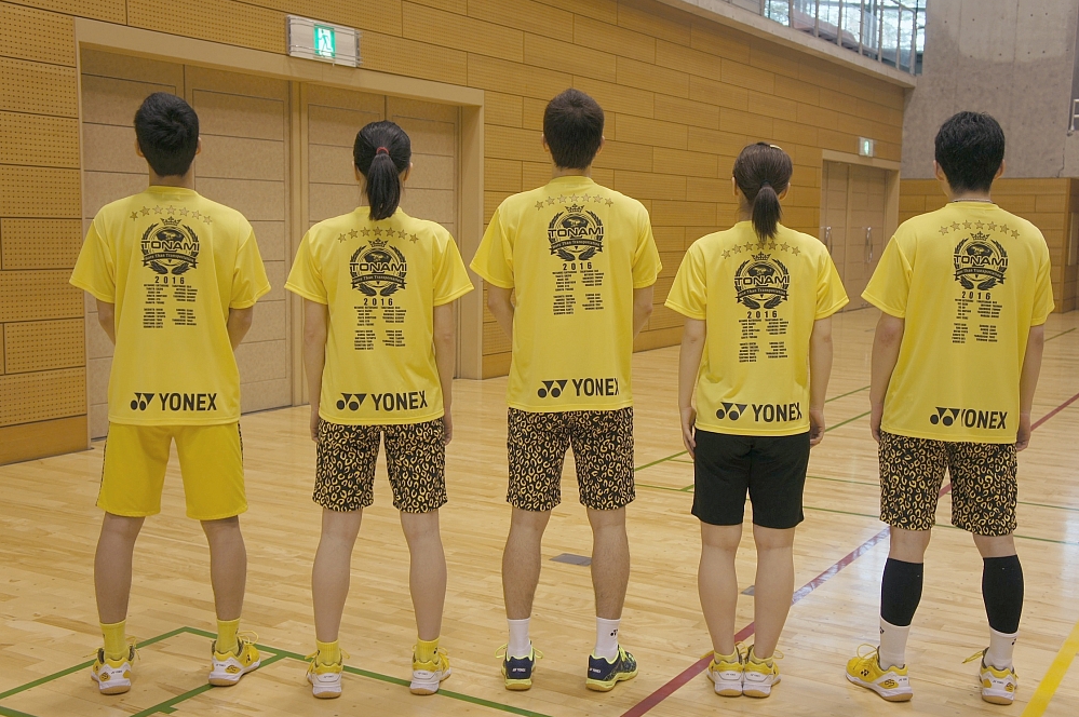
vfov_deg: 32.2
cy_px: 360
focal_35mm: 42
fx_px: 1243
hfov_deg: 46.9
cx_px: 547
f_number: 4.5
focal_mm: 27
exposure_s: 1/50
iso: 200
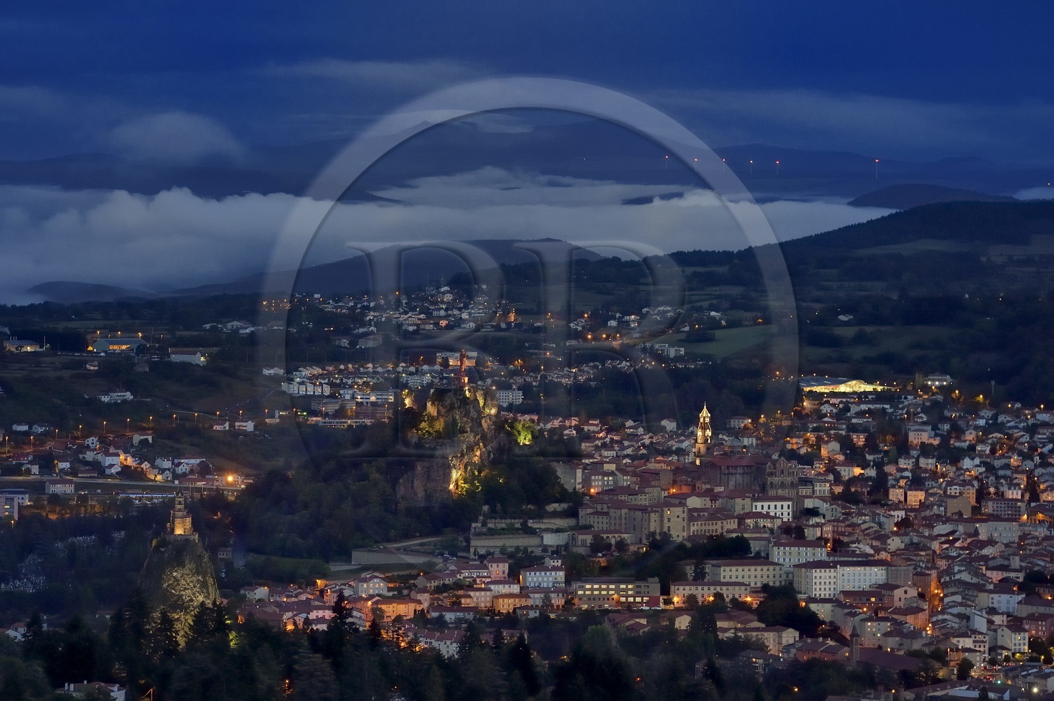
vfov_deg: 9.4
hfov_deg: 14.2
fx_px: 4242
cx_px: 527
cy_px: 350
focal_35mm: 145
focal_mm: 145
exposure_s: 1/8
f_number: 6.3
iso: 1600
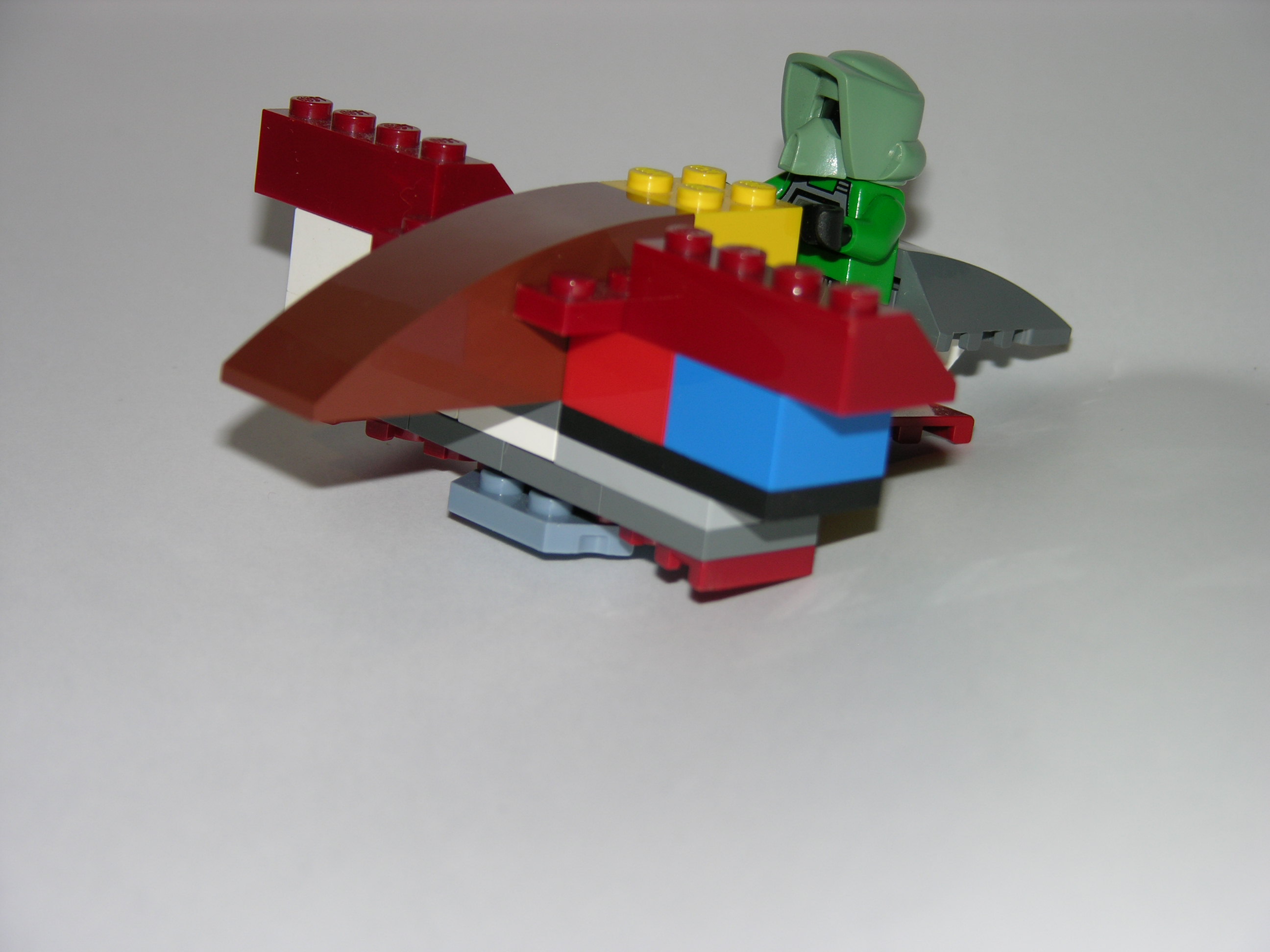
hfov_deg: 17.9
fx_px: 4036
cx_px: 635
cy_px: 476
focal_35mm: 110
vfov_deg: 13.5
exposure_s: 1/120
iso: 50
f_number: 3.7
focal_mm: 27.3
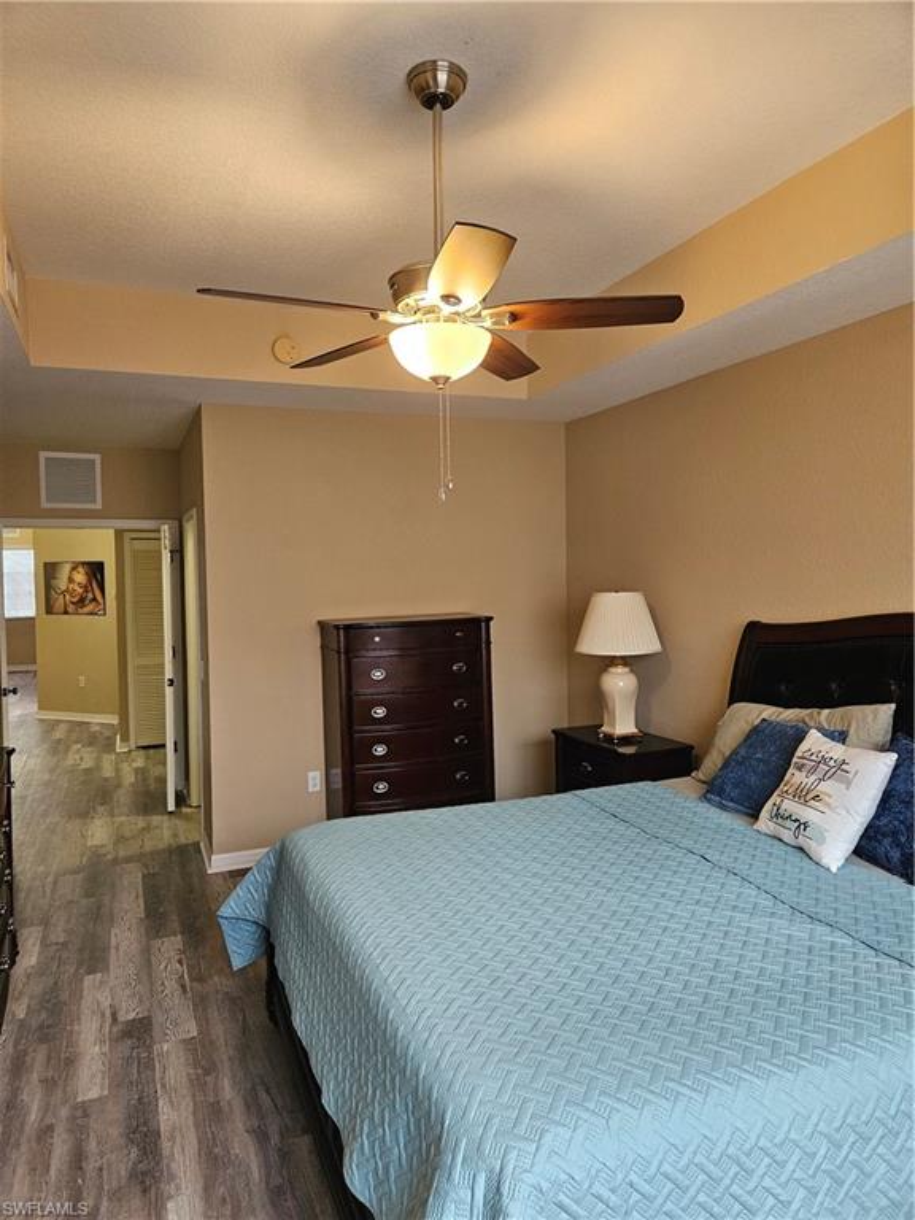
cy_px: 610
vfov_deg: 73.9
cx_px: 458
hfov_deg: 58.9
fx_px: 811
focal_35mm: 23
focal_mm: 5.4
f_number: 1.8
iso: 400
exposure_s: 1/120
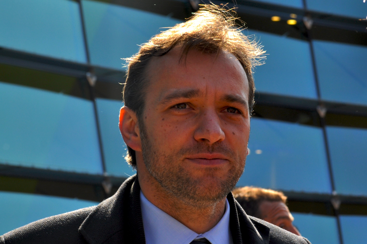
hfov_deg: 24.6
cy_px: 122
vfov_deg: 16.5
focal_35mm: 82
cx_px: 184
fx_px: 840
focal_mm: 55
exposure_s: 1/200
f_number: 7.1
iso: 200
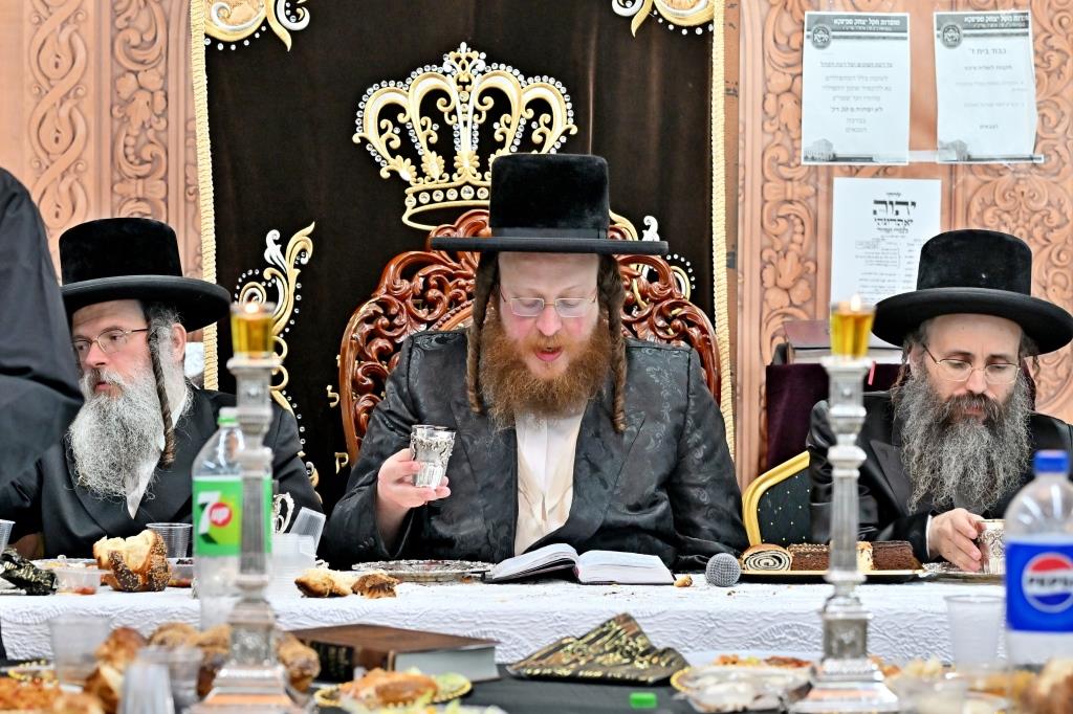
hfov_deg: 17.4
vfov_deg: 11.6
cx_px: 536
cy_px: 357
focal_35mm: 118
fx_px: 3516
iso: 640
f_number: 4
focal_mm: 79
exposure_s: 1/160
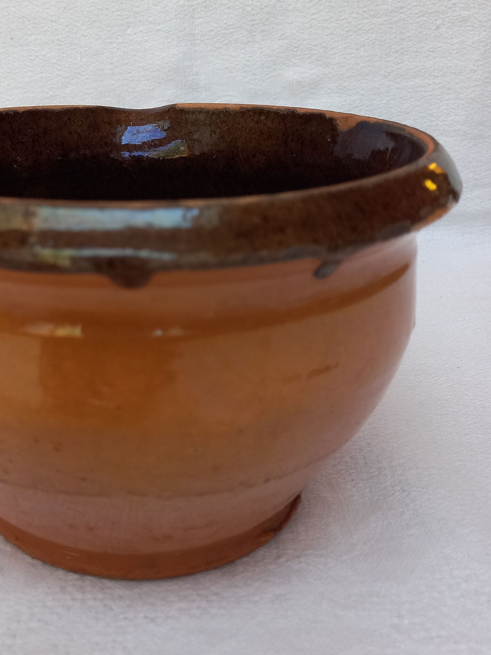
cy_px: 275
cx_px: 145
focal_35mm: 37
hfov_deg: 38.0
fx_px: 700
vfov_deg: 49.9
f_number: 2
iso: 80
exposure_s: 1/50
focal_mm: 4.6
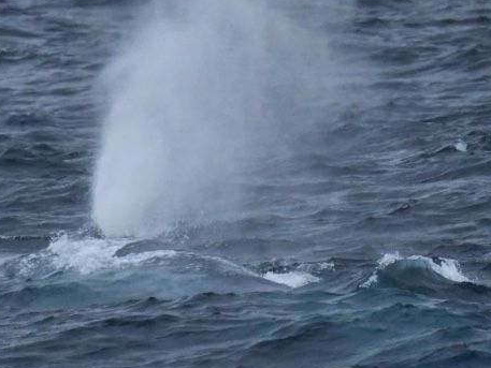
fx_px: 14330
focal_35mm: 1010
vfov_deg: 1.5
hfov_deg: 2.0
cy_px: 144
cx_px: 243
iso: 5600
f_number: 6.3
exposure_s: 1/8000
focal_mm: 600
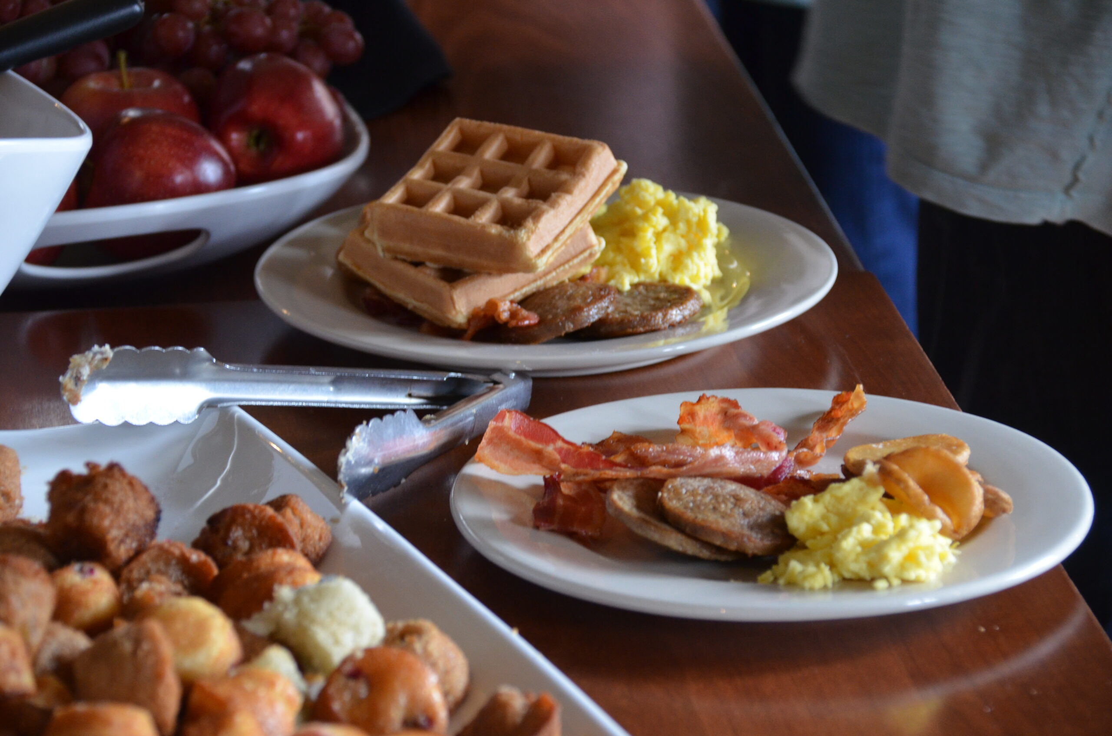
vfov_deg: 7.3
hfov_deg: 11.0
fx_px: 5780
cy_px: 368
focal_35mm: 188
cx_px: 556
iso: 1250
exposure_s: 1/30
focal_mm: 125
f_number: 5.6
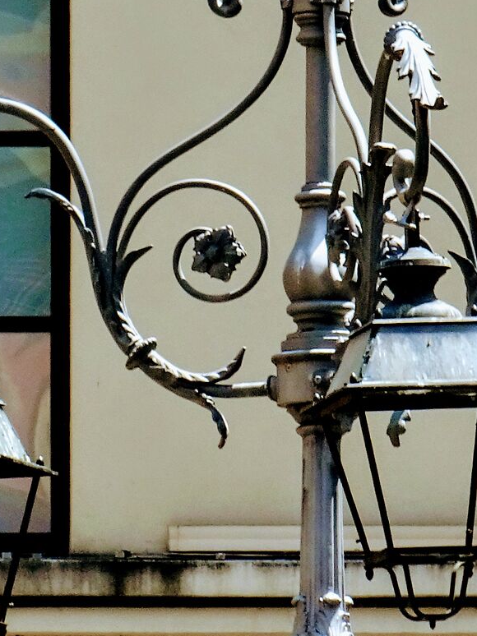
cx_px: 313
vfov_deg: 1.7
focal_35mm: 1135
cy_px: 228
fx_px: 20865
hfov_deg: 1.3
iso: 100
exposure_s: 1/250
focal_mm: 62.47
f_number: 6.3
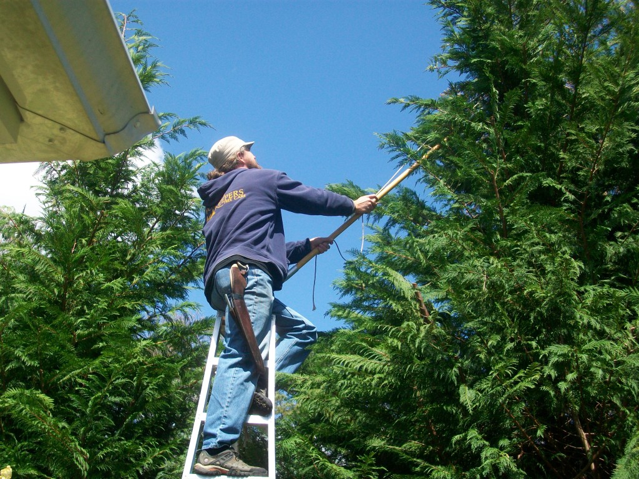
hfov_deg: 38.2
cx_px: 320
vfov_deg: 29.1
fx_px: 923
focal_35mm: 50
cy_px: 240
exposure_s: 1/400
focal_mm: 8.8
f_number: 3.6
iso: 64
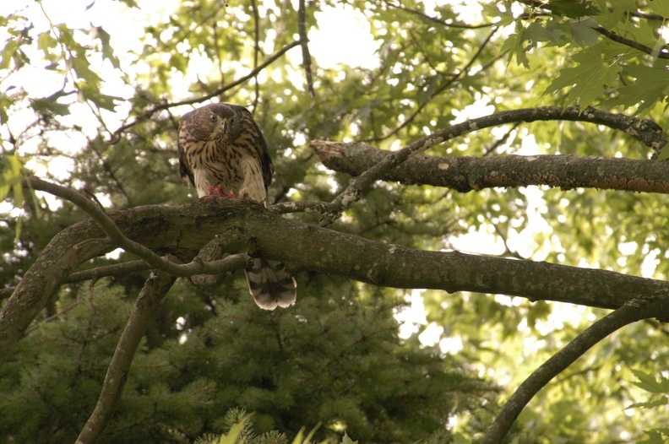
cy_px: 222
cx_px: 334
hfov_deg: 4.6
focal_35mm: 450
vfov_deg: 3.0
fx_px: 8352
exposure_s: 1/160
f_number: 9
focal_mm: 300
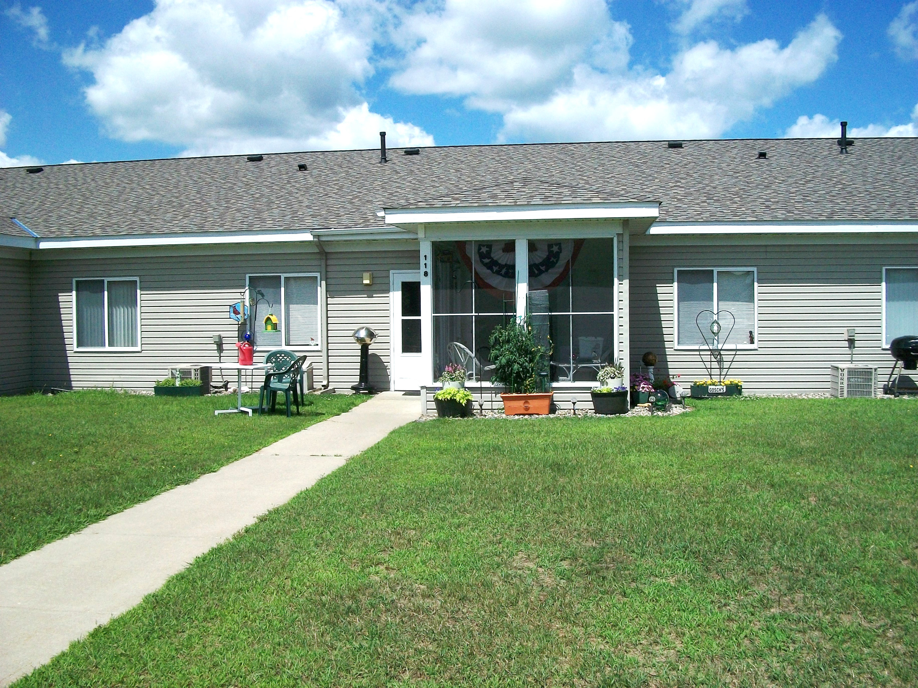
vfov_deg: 44.2
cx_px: 459
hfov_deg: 56.8
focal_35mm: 32
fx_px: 849
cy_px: 344
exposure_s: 1/800
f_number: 5.5
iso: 80
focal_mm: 5.7
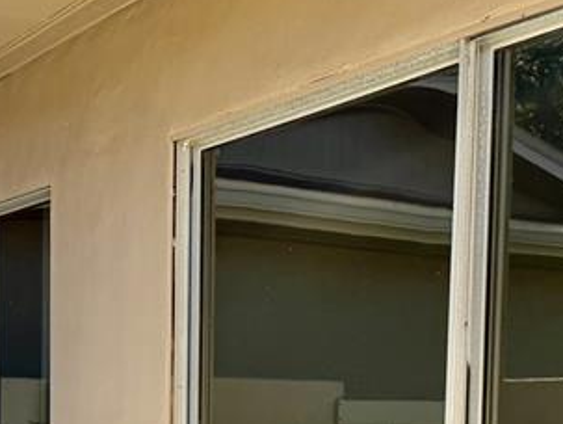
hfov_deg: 23.9
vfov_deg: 17.4
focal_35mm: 81
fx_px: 1319
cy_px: 510
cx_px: 158
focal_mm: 6.76
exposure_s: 1/2801
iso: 100
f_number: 1.78
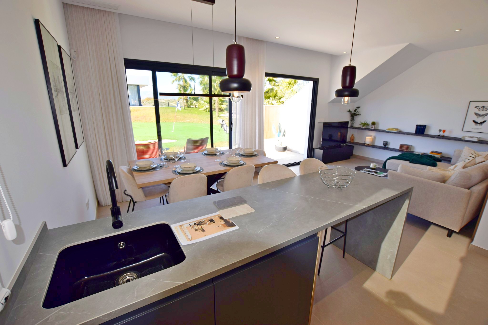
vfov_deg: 77.3
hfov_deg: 100.4
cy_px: 162
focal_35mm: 15
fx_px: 203
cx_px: 244
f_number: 5.6
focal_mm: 10
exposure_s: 1/125
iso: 125
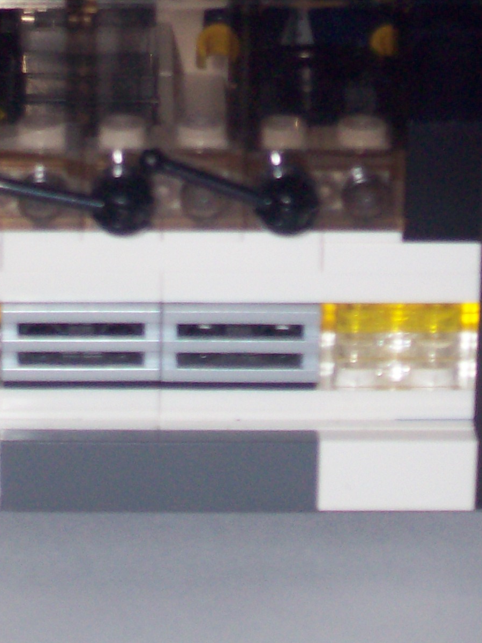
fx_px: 3084
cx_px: 187
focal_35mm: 166
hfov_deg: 8.9
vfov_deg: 11.7
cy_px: -101
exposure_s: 1/95.5
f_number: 3.8
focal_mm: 11.6
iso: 80
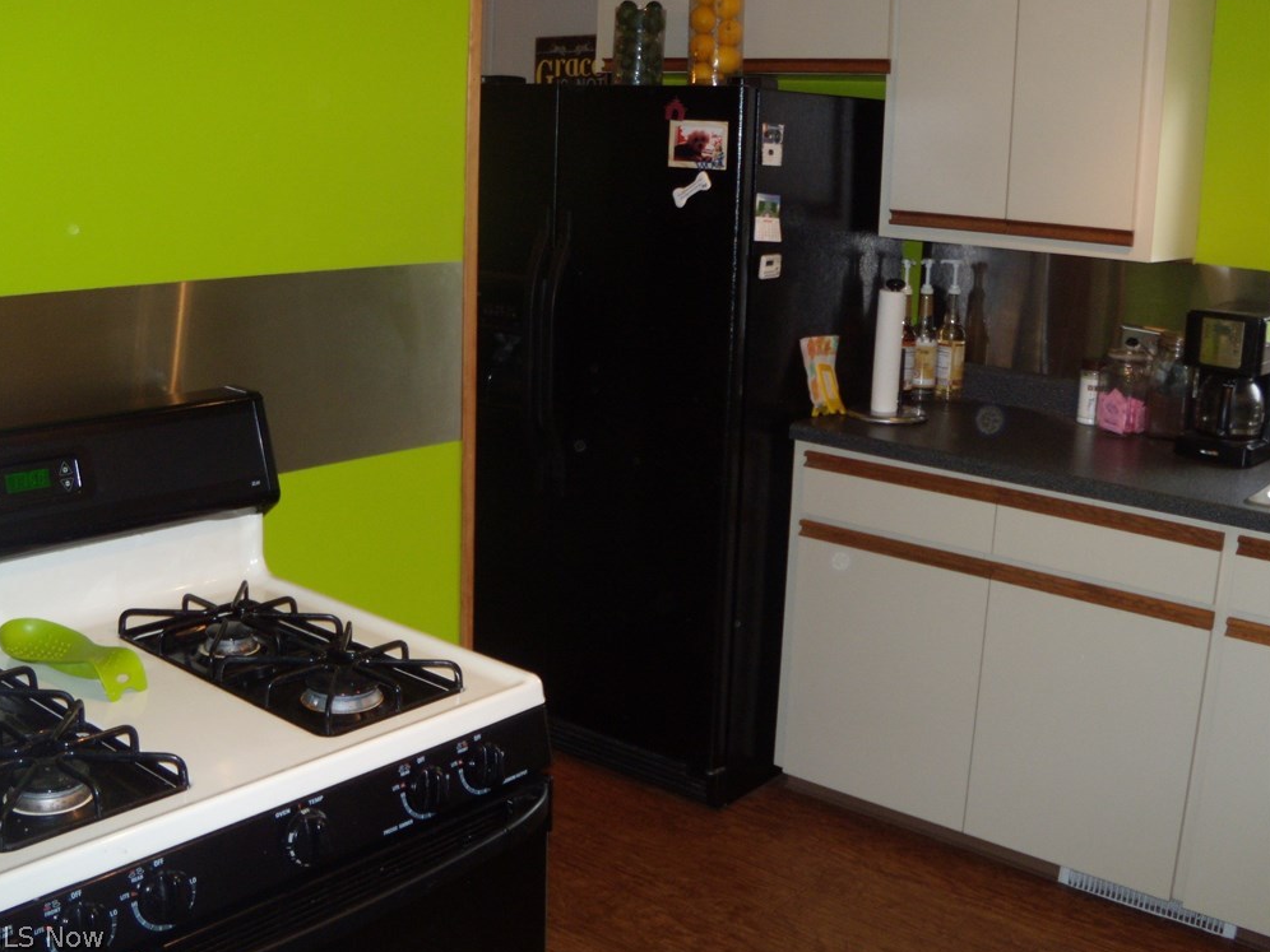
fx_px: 1357
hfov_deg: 50.1
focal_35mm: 37
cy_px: 469
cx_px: 625
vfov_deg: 38.7
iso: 125
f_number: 3.6
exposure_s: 1/30
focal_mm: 6.4
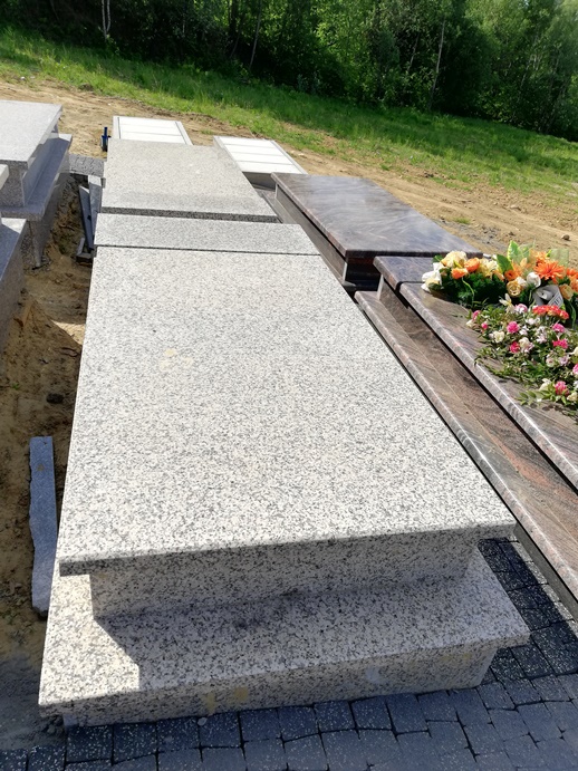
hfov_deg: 51.3
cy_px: 386
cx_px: 289
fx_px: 601
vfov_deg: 65.3
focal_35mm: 27
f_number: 2.2
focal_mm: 3.81
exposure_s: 1/1214
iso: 50
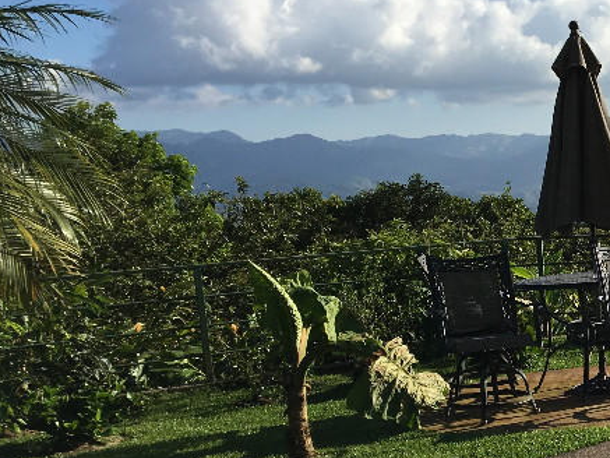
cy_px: 352
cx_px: 680
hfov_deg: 26.2
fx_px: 1199
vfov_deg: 21.4
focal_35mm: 68
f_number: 2.2
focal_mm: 4.15
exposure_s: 1/2137
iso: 25
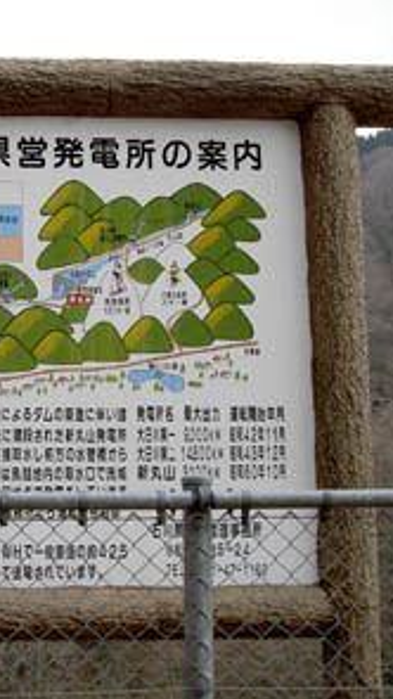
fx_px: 1204
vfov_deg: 32.4
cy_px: 353
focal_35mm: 65
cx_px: 12
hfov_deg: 18.1
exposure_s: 1/125
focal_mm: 9
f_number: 4.9
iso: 50
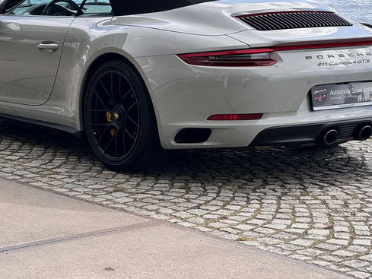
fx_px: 1301
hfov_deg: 16.3
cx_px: 148
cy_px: 63
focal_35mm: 121
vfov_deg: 12.2
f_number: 2.8
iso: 25
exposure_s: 1/501
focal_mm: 9
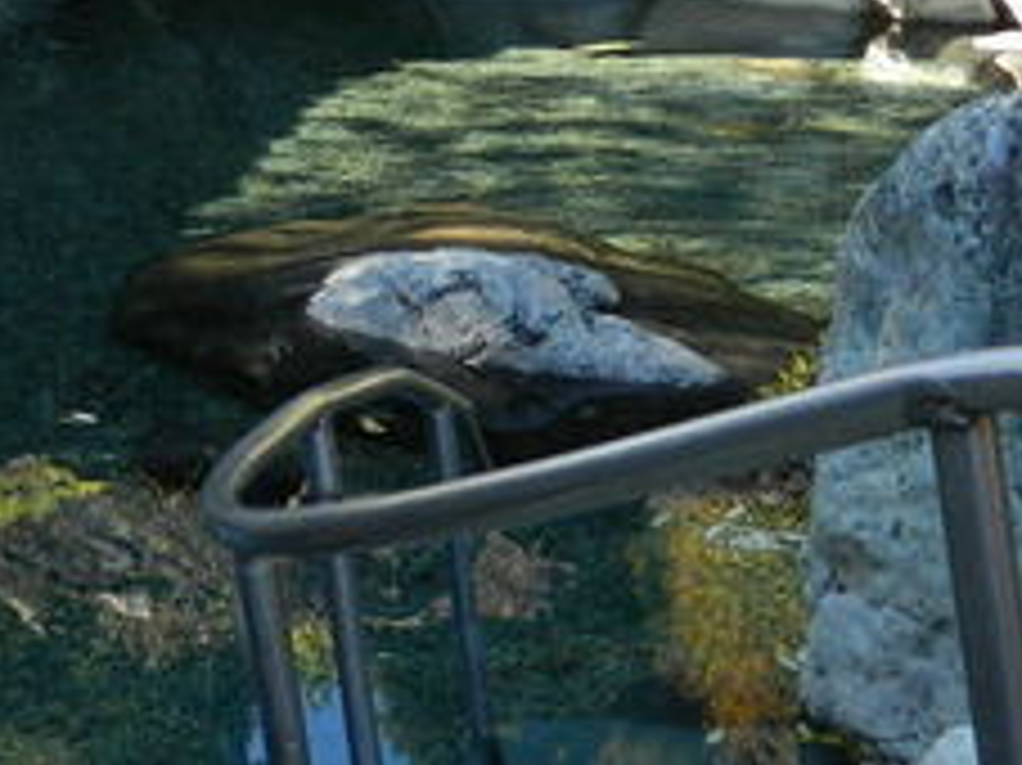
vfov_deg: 16.4
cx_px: 486
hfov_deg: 22.3
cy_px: 4
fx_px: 2597
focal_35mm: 88
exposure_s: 1/100
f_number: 3.1
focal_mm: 4.5
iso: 80
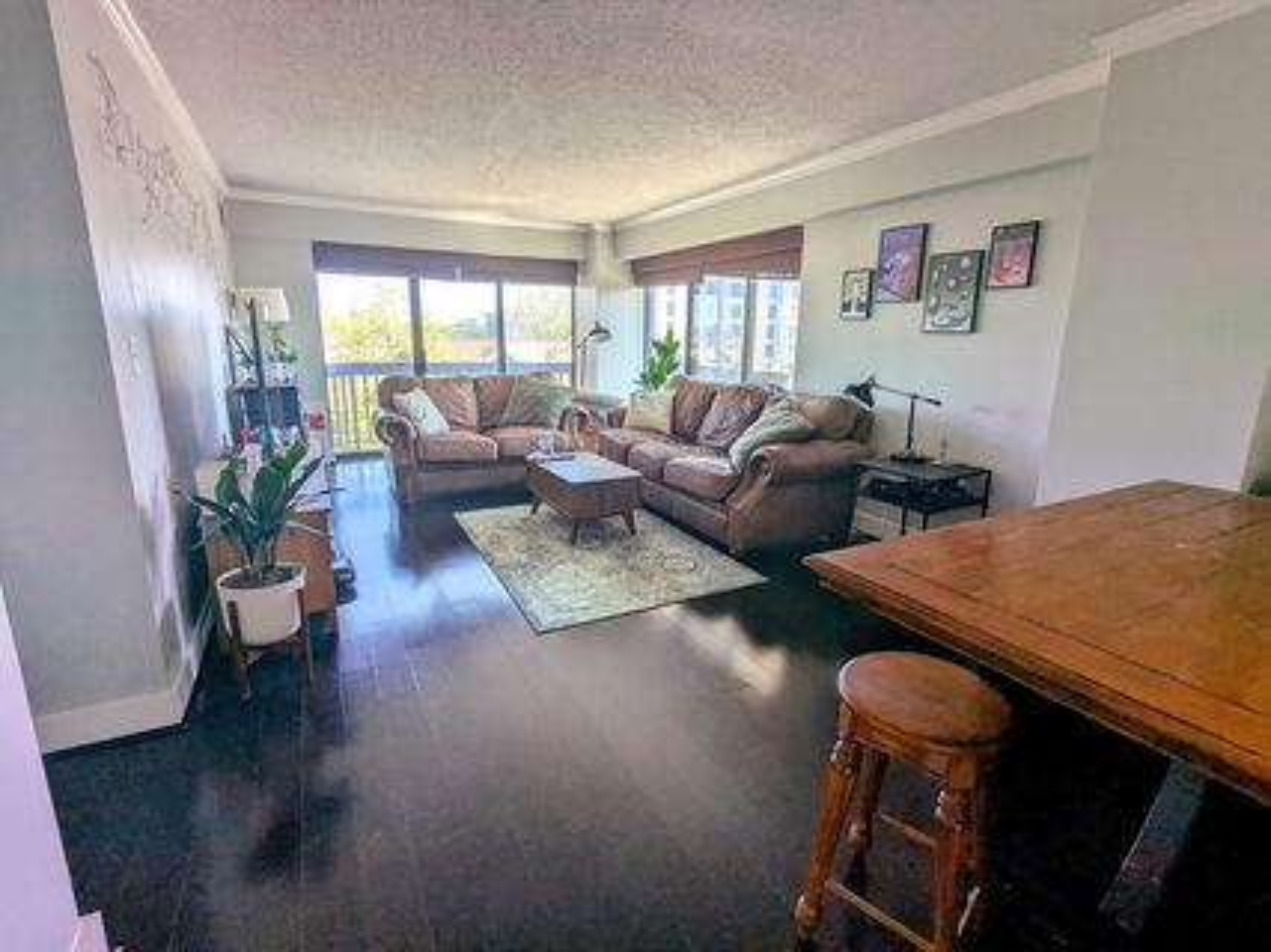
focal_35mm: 16
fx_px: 587
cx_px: 636
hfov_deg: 94.5
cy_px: 476
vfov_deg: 78.1
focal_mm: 2.35
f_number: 2.2
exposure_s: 1/145
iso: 41
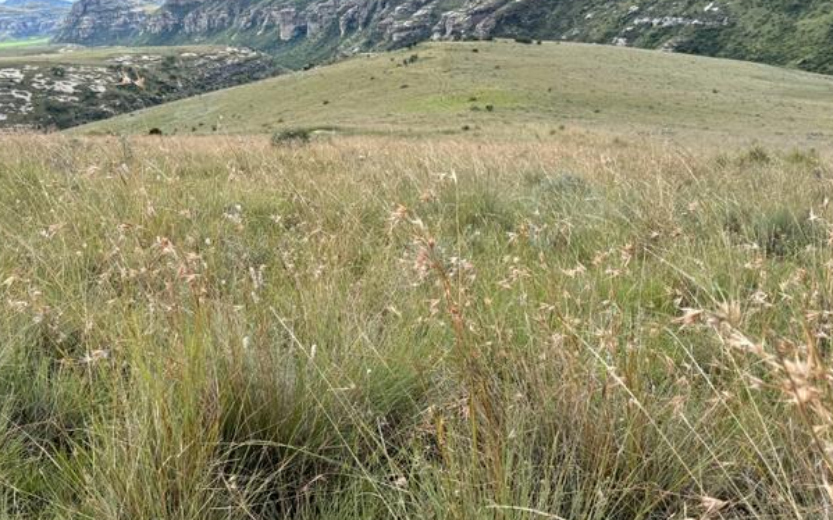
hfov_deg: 56.1
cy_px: 196
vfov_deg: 37.0
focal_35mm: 34
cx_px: 317
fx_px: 772
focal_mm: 6.76
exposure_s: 1/1653
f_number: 1.78
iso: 100
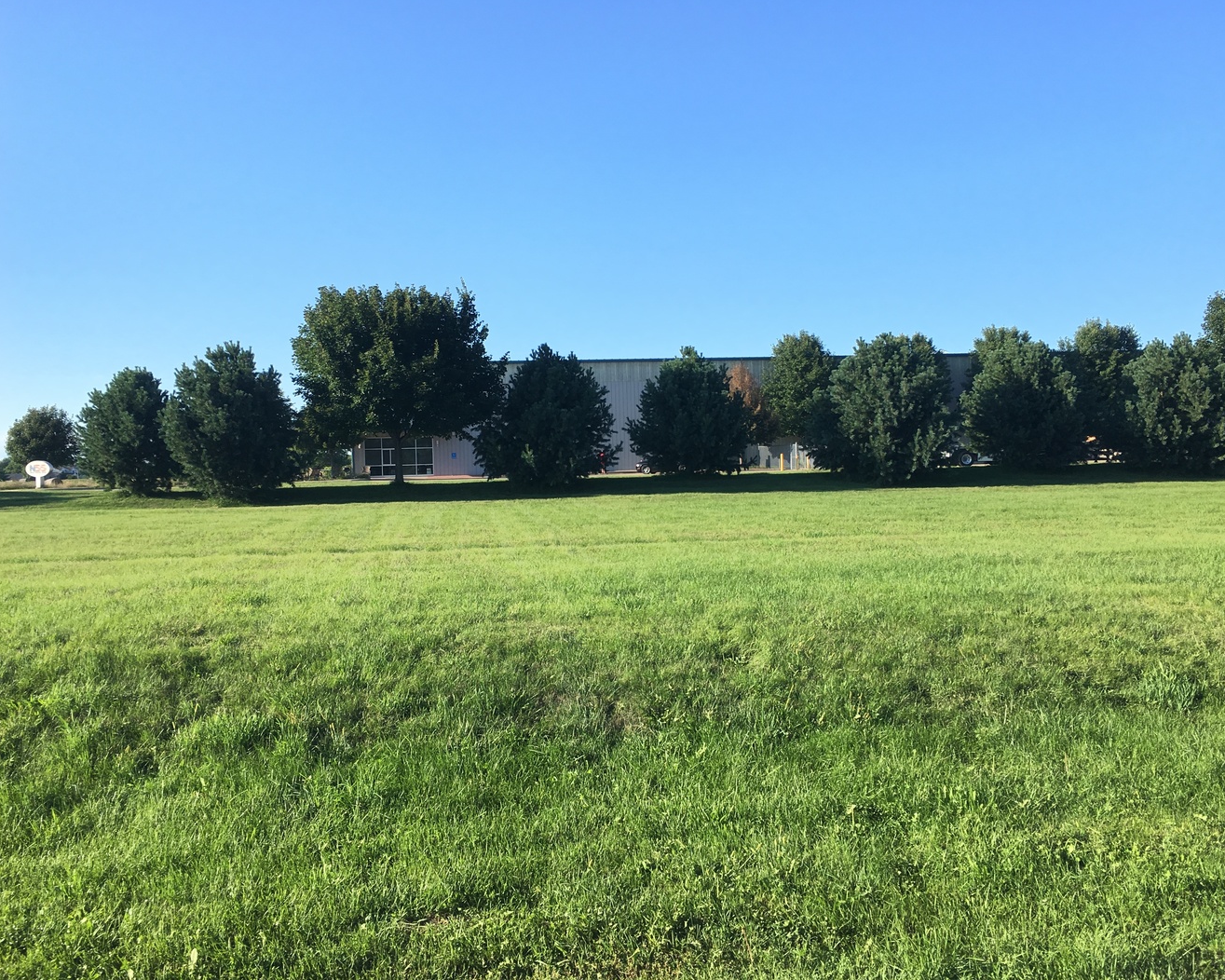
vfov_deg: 47.1
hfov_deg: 57.2
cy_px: 479
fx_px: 1124
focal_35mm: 31
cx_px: 619
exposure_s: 1/646
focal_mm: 4.15
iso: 25
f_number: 2.2
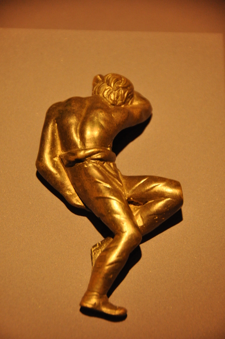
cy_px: 170
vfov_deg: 13.1
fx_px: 1482
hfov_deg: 8.7
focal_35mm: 158
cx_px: 112
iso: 1600
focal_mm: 105
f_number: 5.3
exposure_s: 1/13
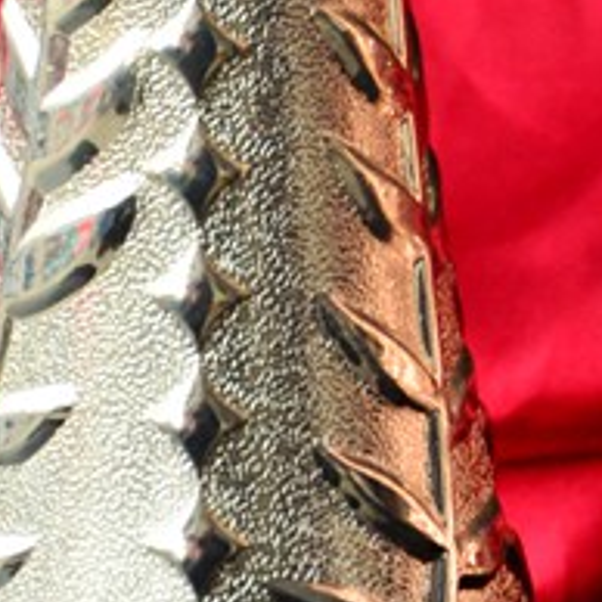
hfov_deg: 5.5
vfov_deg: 5.5
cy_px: -348
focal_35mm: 317
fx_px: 6237
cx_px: 655
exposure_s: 1/60
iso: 500
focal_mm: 40
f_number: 4.5
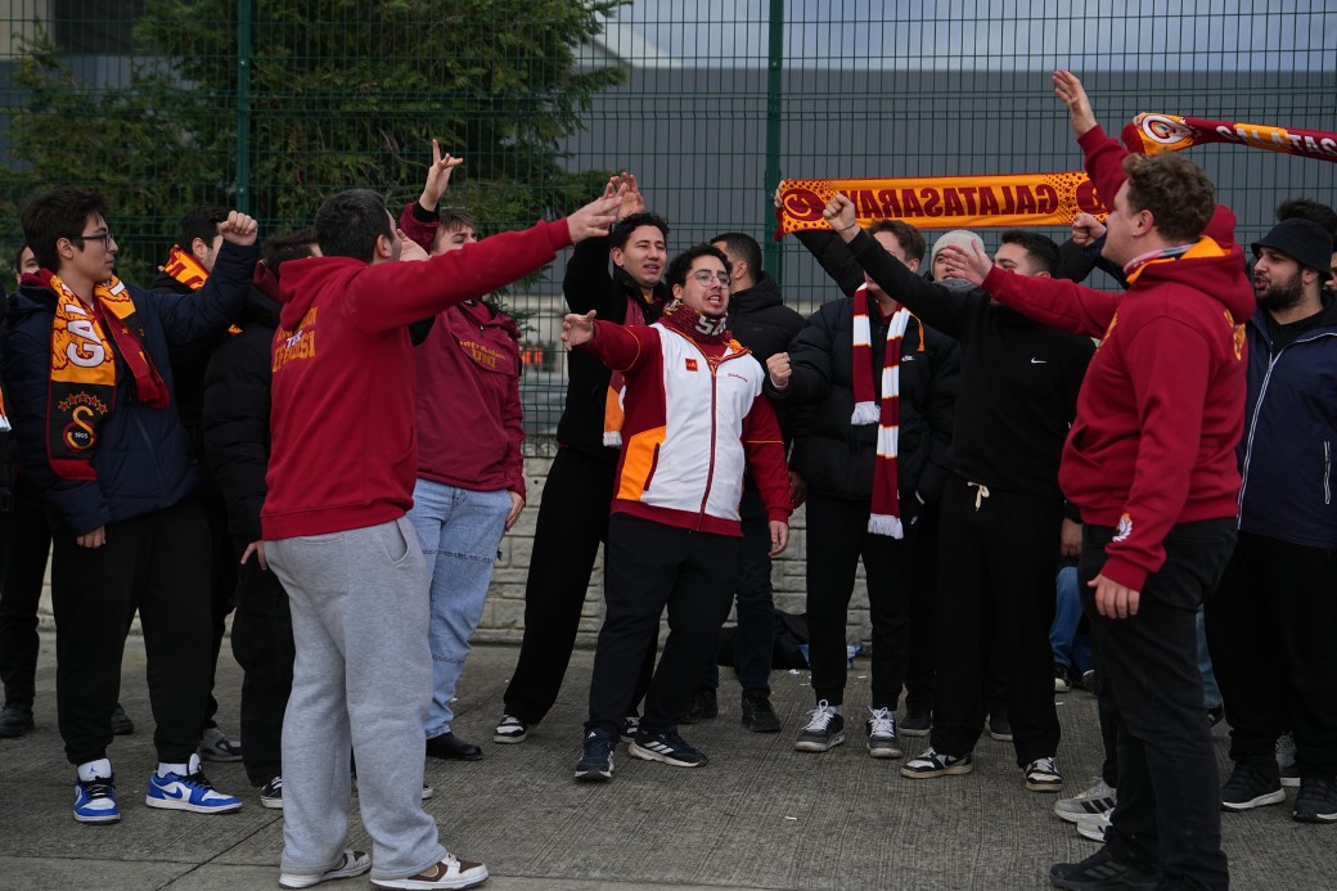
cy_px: 446
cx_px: 668
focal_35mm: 65
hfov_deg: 31.0
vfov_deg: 20.9
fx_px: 2413
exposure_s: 1/2000
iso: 320
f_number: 3.5
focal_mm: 65
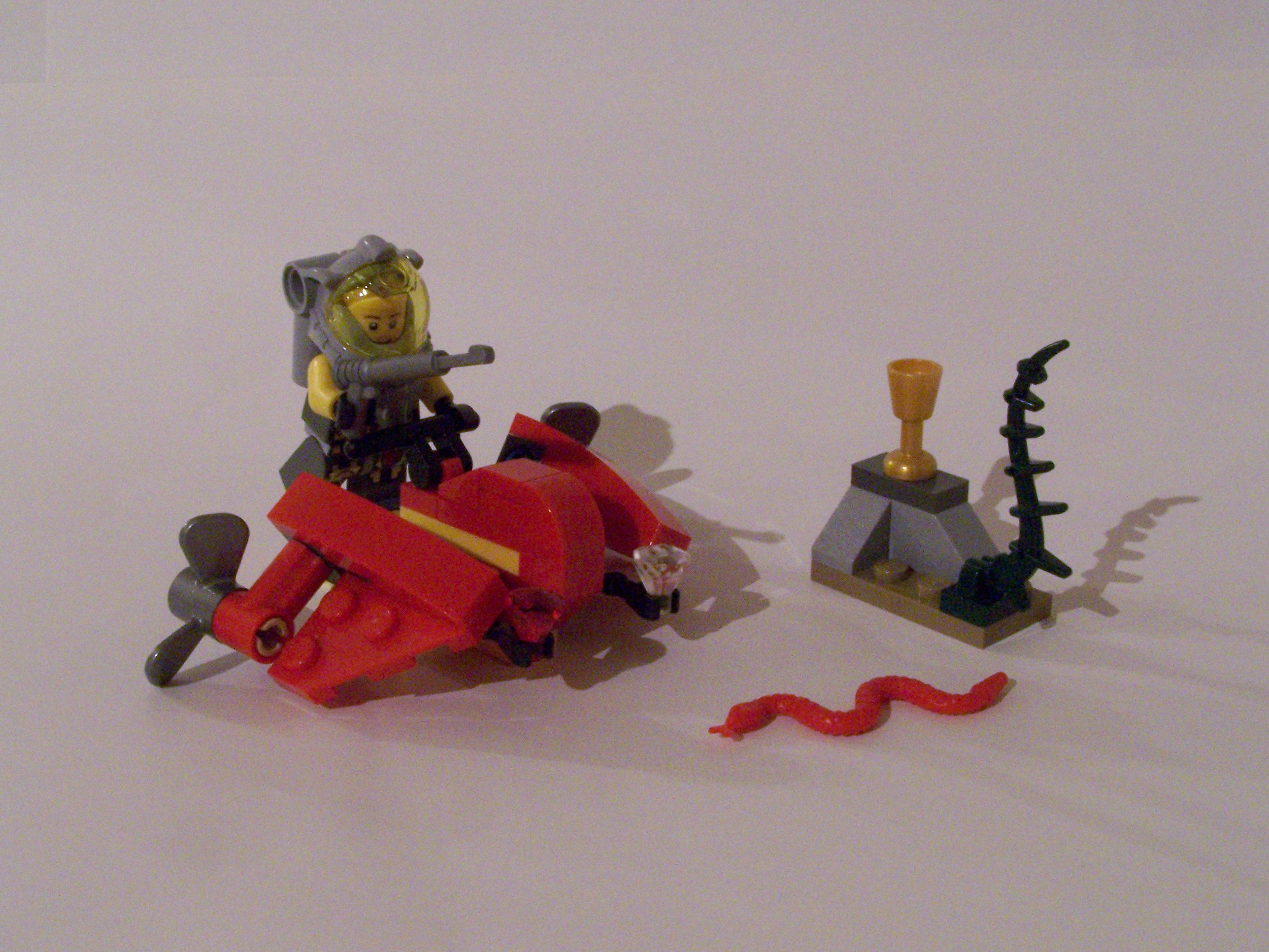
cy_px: 476
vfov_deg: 28.6
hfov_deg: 37.5
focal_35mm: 51
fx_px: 1870
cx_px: 634
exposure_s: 1/4
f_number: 8
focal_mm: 8.5
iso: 400
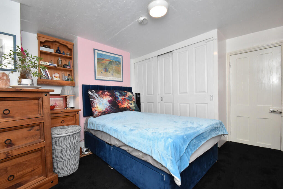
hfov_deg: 100.4
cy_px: 94
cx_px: 142
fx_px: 118
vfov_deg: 77.3
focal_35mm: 15
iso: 1600
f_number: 10
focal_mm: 10
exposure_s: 1/60
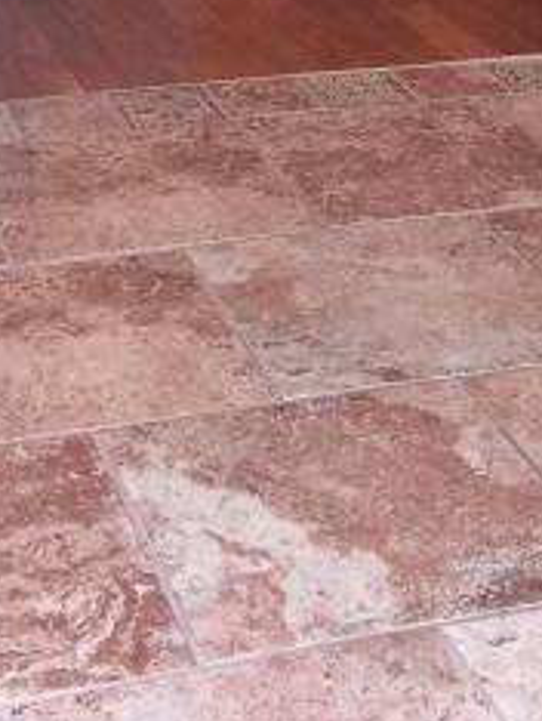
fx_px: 1980
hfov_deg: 15.6
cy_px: -444
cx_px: 271
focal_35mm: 95
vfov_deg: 17.8
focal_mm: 4.15
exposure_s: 1/40
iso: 32
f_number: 2.2
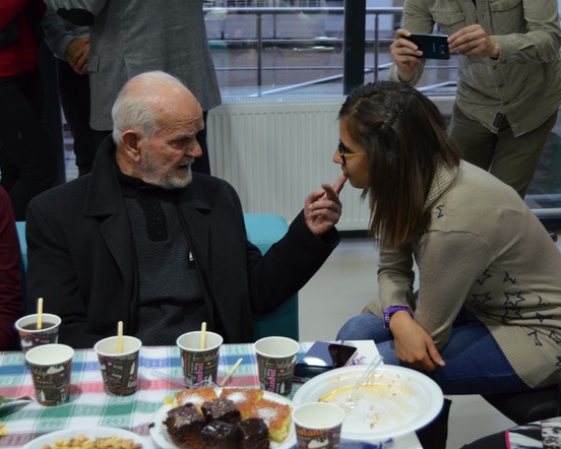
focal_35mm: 58
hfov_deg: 32.5
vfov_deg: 26.2
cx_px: 279
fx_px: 963
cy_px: 224
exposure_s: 1/30
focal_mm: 34
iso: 1250
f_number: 4.5
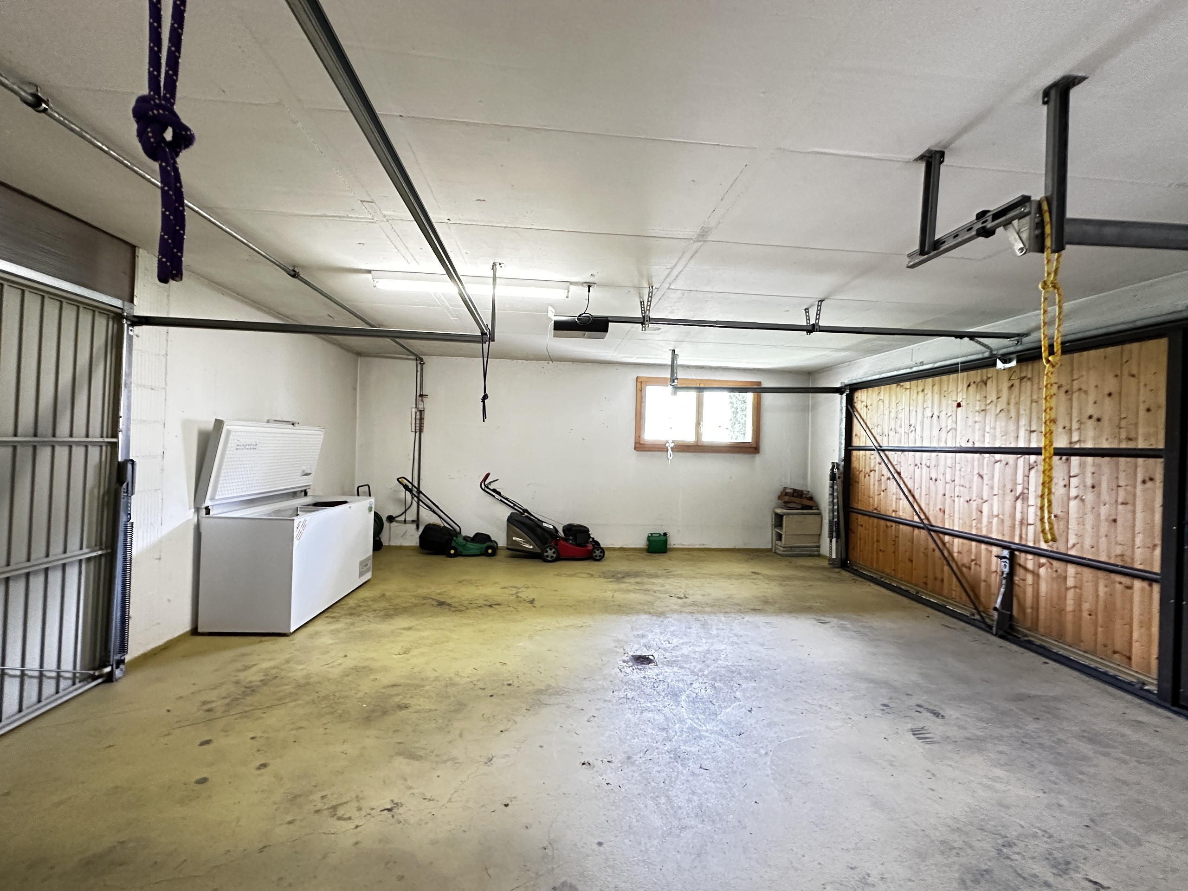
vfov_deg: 85.7
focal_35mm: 14
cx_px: 594
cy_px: 446
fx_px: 480
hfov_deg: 102.1
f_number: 2.2
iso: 1000
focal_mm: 2.22
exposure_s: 1/50
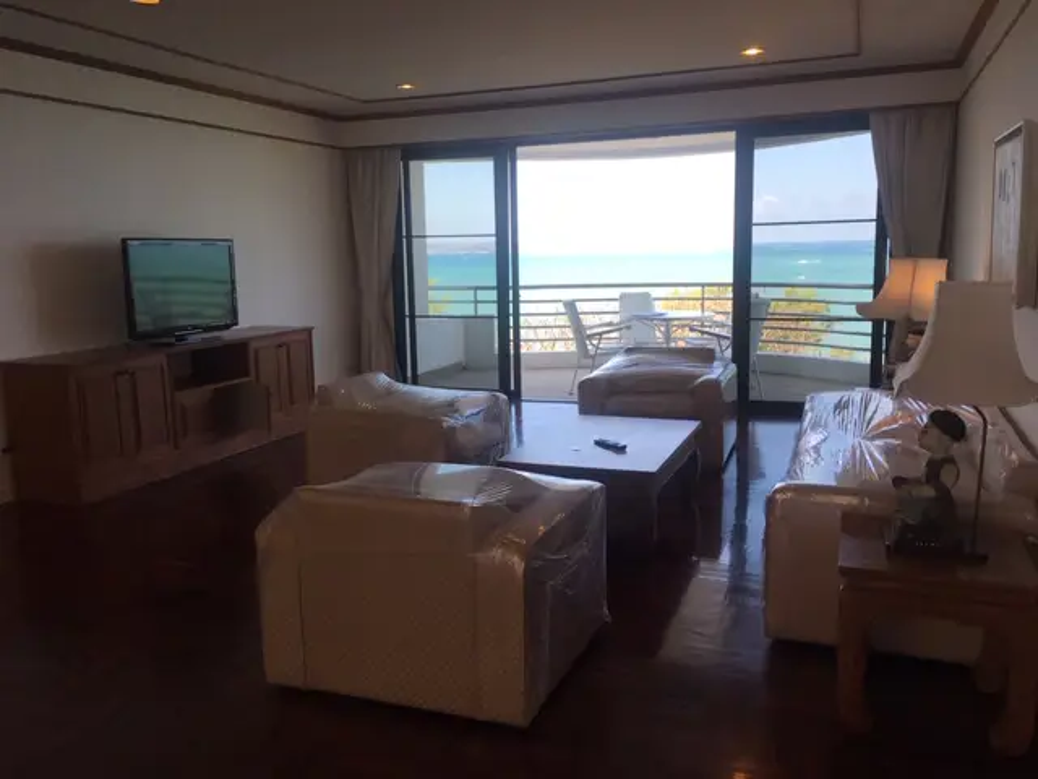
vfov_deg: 48.2
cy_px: 390
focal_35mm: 29
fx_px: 870
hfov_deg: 61.7
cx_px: 519
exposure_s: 1/208
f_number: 2.2
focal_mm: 4.15
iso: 25
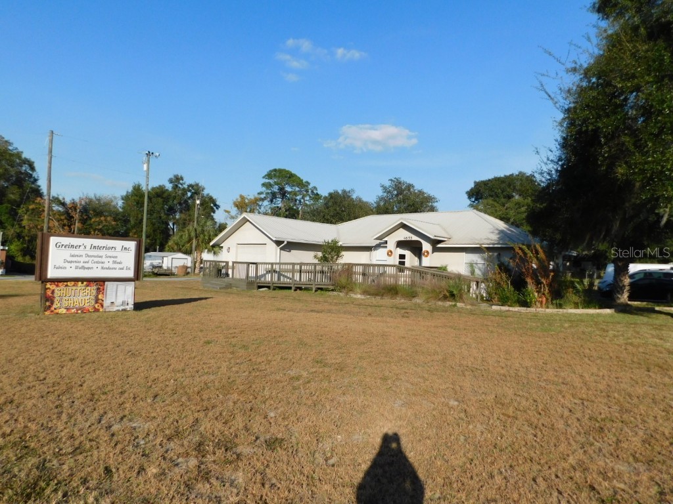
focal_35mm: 23
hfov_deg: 73.9
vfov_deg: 58.9
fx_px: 447
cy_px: 252
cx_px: 336
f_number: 6
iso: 125
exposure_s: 1/500
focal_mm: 4
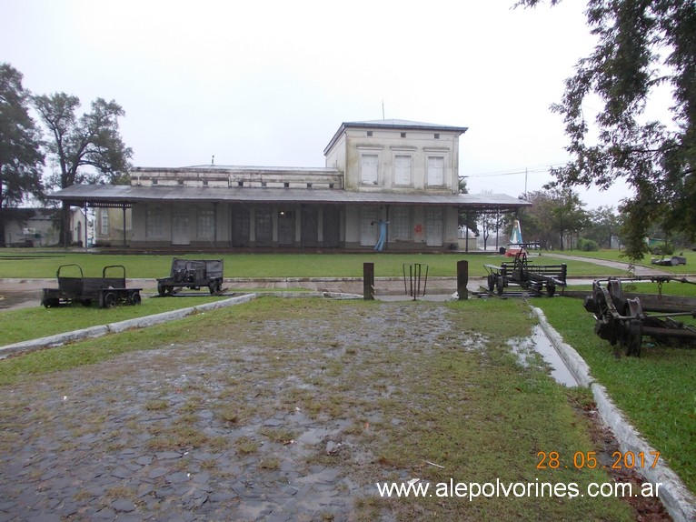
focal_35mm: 28
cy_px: 261
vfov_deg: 49.7
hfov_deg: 63.5
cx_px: 348
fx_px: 563
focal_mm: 4
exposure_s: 1/320
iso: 80
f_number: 2.7
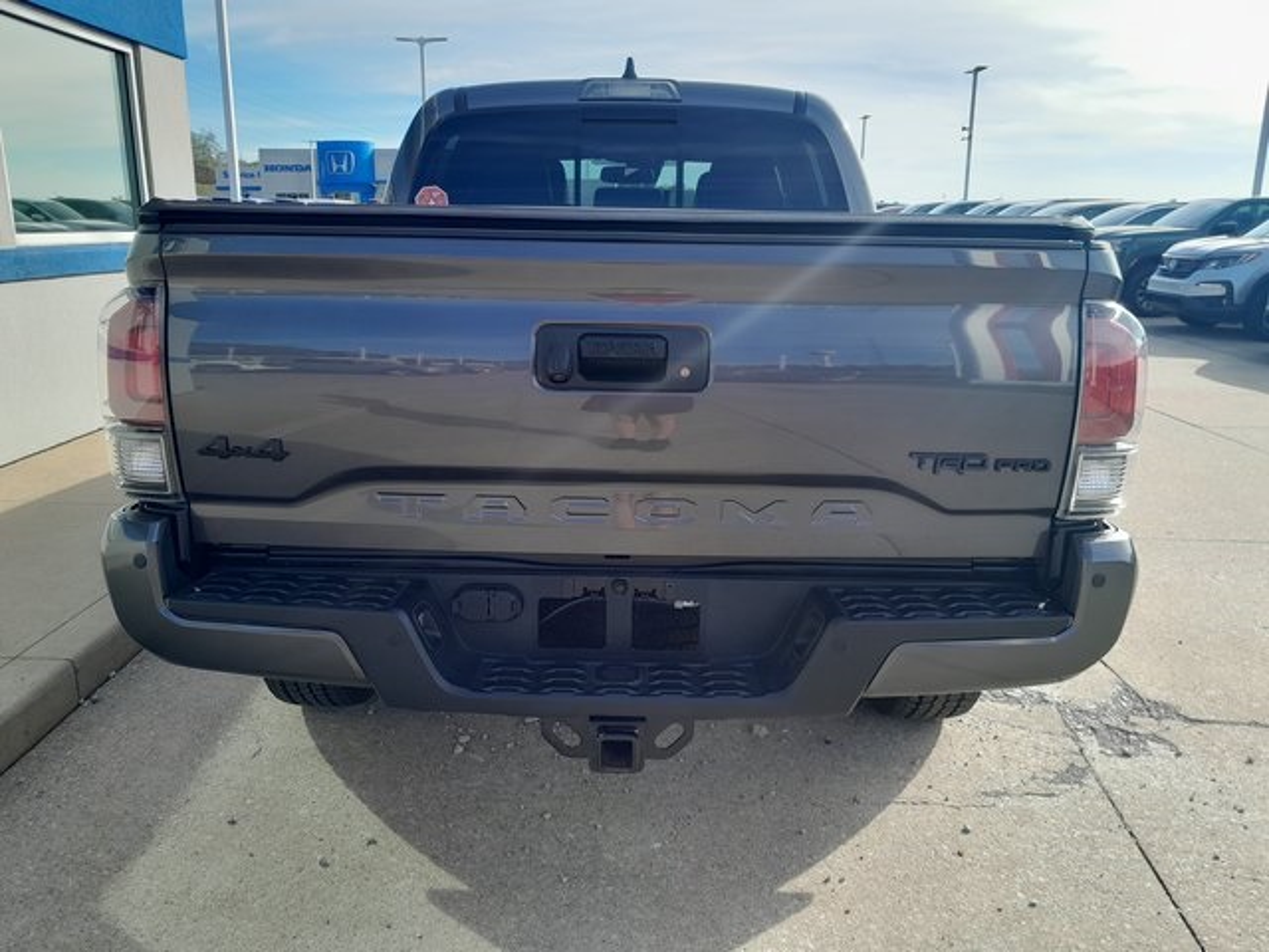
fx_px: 990
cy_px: 476
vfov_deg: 51.4
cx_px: 634
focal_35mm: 27
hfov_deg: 65.3
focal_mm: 4
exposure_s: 1/137
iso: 40
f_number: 1.8
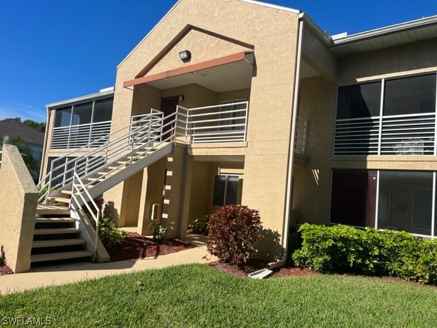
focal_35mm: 26
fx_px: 328
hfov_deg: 67.3
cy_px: 164
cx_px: 218
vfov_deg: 53.1
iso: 50
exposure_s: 1/5319
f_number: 1.5
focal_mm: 5.7
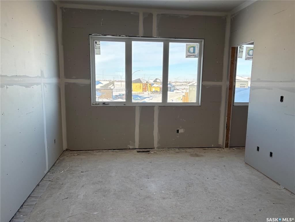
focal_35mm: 26
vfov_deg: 53.1
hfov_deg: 67.3
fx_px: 222
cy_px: 111
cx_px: 148
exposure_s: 1/339
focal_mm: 5.96
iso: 50
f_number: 1.6
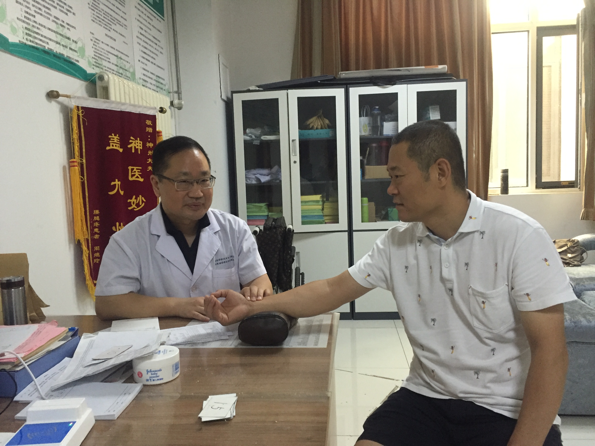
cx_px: 298
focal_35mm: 29
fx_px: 498
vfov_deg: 48.2
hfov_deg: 61.7
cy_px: 223
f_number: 2.2
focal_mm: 4.15
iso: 250
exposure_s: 1/20
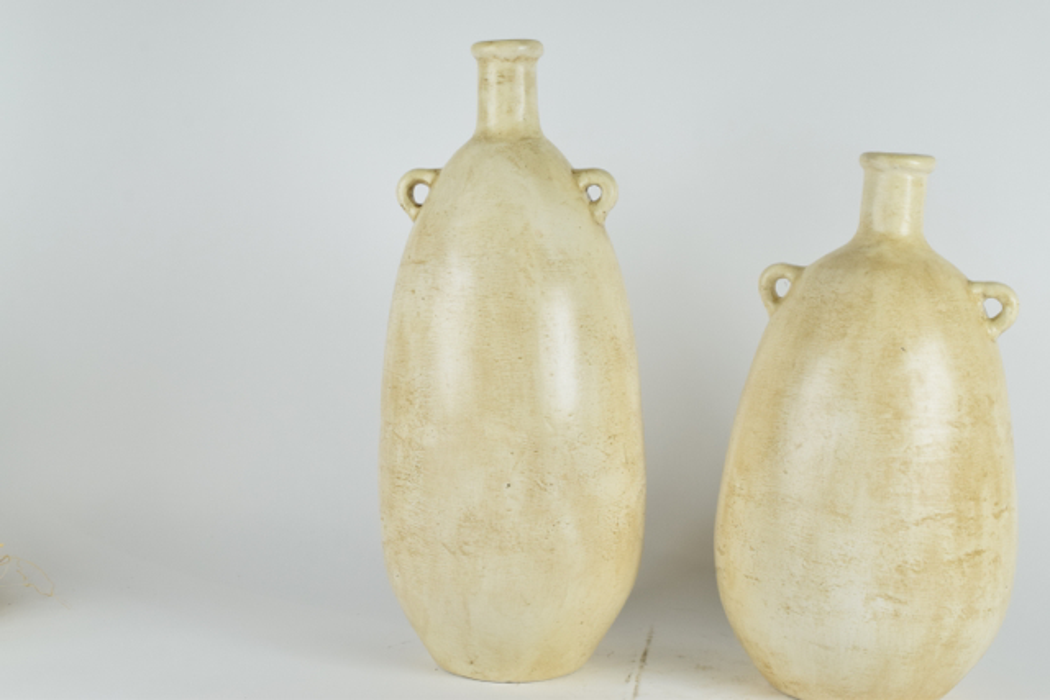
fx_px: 1663
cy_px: 350
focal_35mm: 57
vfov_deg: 23.8
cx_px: 525
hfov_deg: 35.0
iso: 800
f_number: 11
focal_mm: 38
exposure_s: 1/125
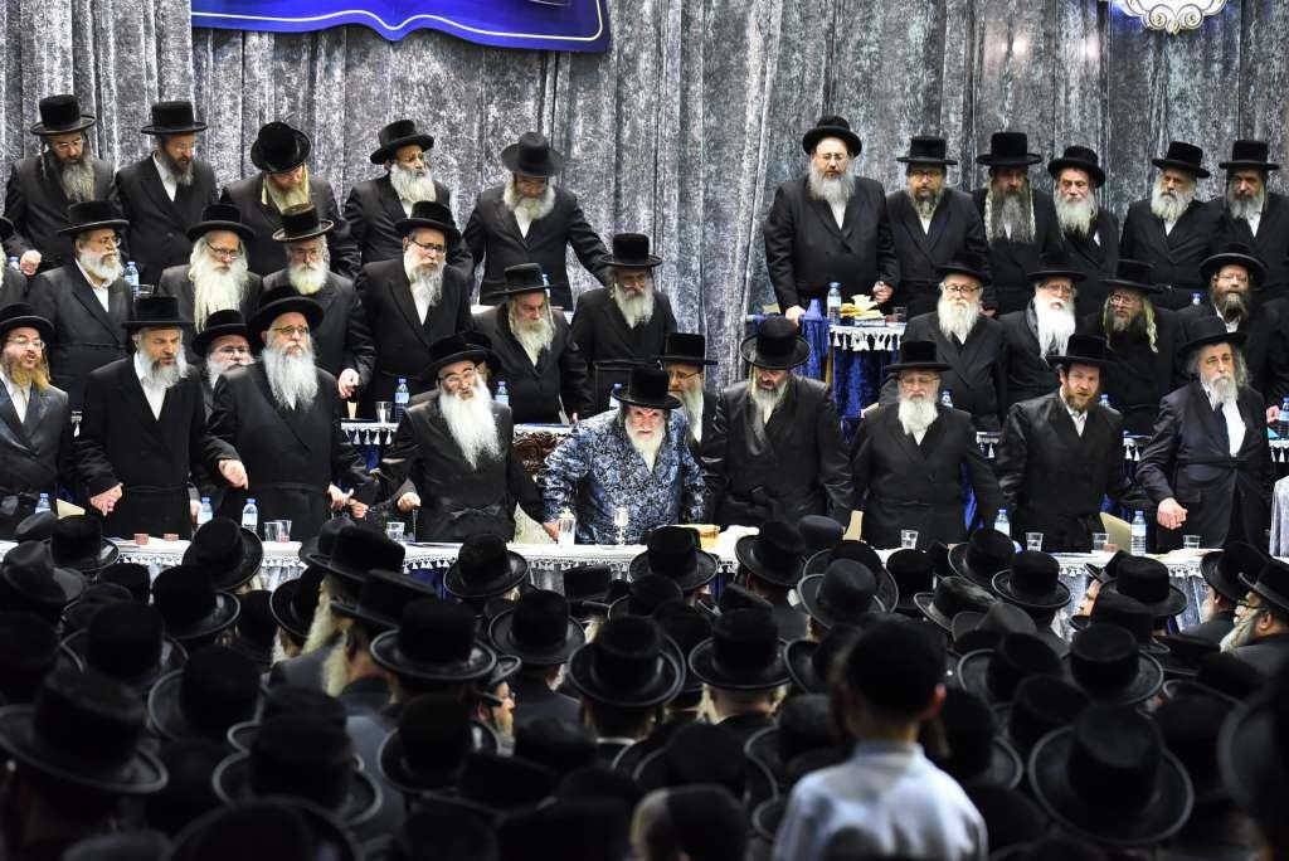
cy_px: 430
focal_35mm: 150
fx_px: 5374
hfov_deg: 13.7
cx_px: 644
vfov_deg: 9.2
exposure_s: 1/160
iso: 3200
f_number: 5.6
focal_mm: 150
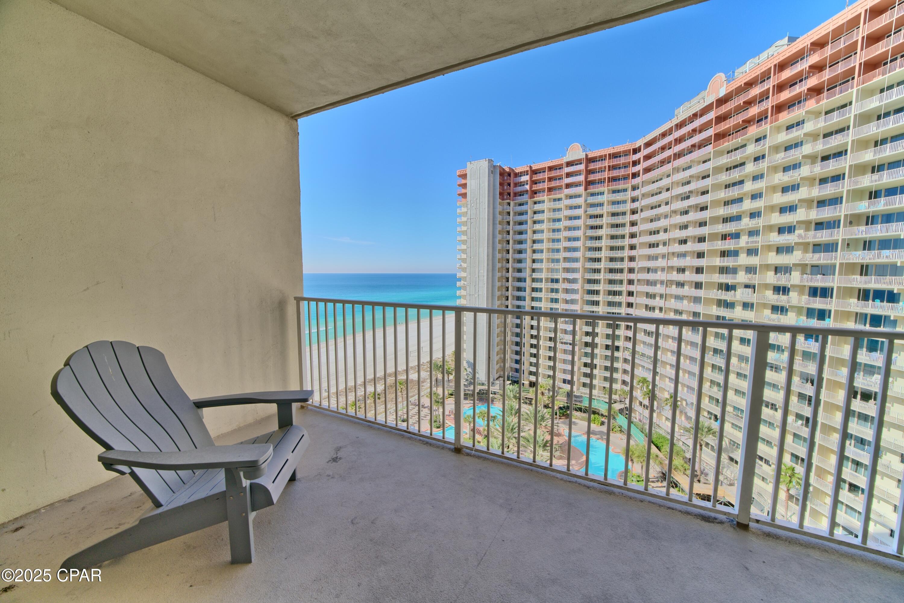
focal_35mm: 12
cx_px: 452
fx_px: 301
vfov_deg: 90.0
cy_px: 302
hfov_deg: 112.6
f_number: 8
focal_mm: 12
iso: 100
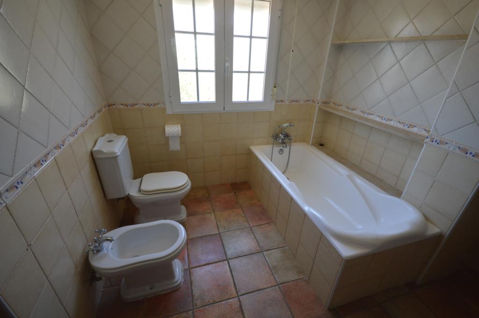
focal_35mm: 15
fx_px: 199
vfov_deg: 77.2
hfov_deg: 100.4
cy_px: 159
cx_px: 240
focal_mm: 10
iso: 400
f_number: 4
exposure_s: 1/60
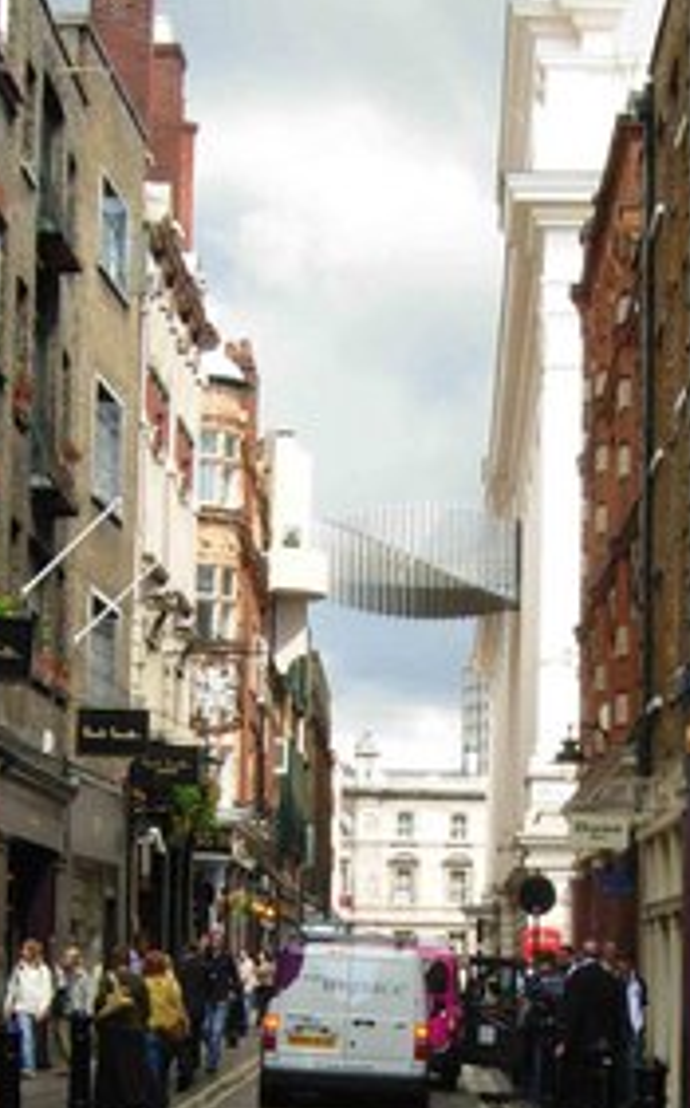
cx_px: 509
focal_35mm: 87
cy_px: 816
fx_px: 2624
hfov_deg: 14.9
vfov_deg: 23.6
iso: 50
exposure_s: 1/64
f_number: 6.1
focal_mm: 7.5
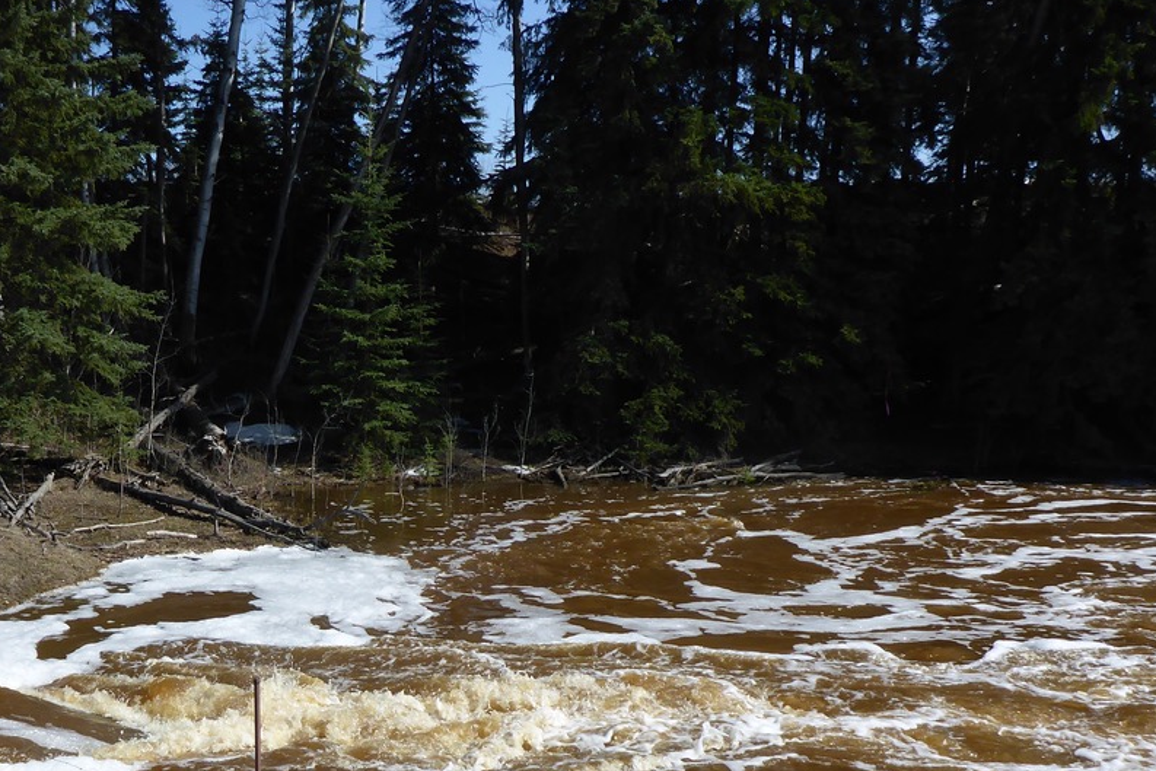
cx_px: 278
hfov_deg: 40.6
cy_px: 686
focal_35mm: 47
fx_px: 1509
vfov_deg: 27.7
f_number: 3.3
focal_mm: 4.9
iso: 100
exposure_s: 1/1300
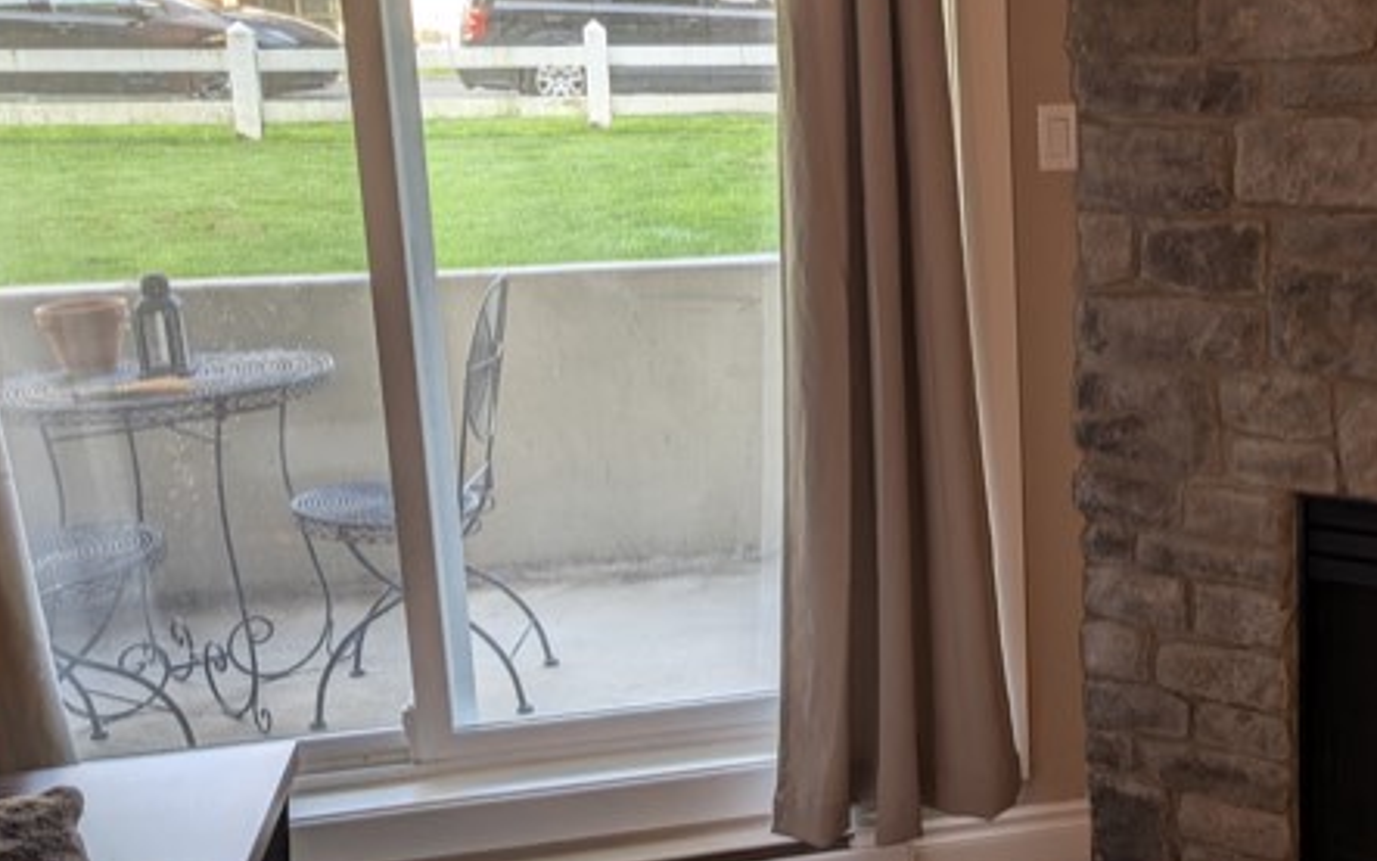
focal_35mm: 46
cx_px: 1110
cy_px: 401
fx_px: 1726
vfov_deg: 28.0
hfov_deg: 41.5
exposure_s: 1/40
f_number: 1.68
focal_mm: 6.9
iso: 20
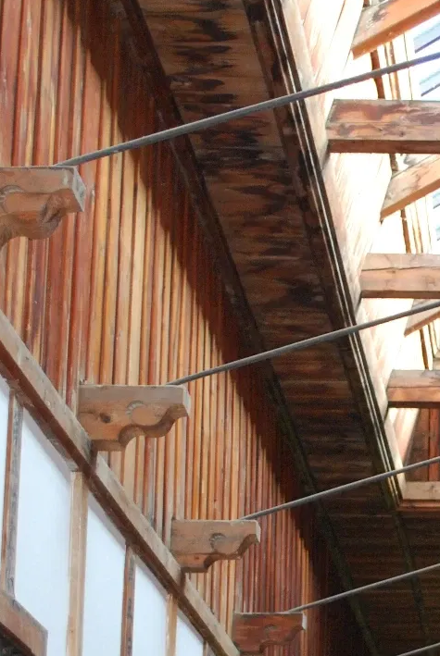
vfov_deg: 15.5
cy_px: 538
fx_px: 2393
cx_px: 570
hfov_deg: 10.3
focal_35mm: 131
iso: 900
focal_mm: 32
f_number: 5
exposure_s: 1/60
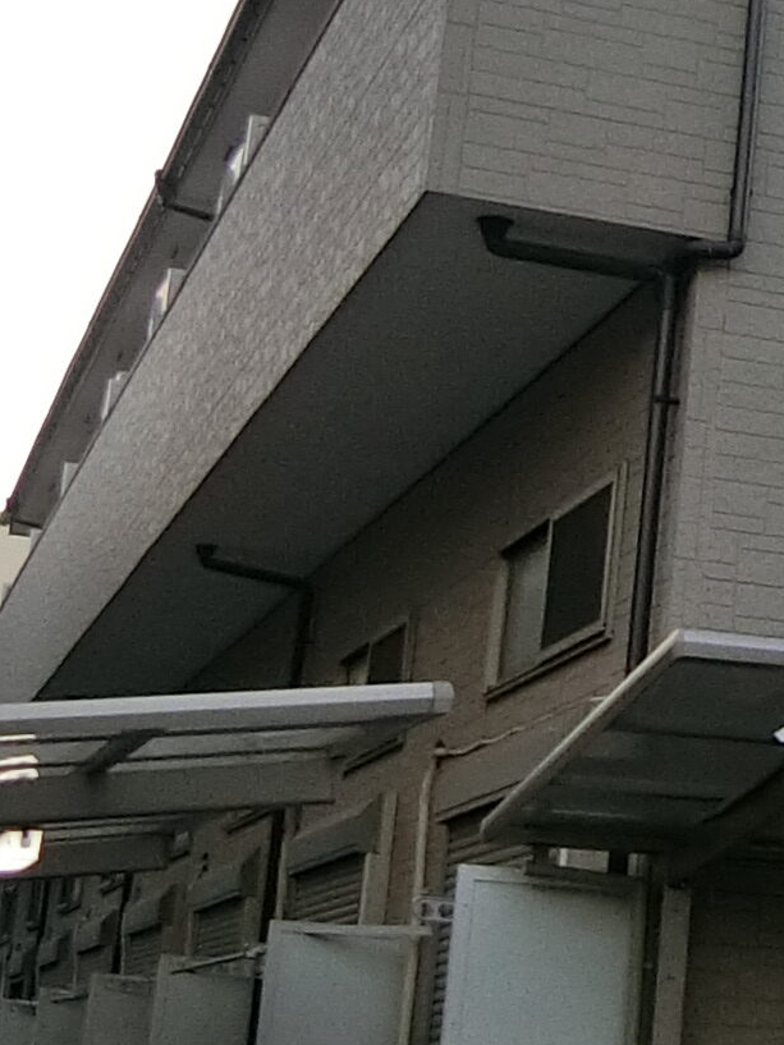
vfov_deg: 21.0
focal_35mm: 93
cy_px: 391
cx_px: 1099
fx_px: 2808
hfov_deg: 15.0
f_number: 2.7
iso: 160
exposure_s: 1/125
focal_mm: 4.06
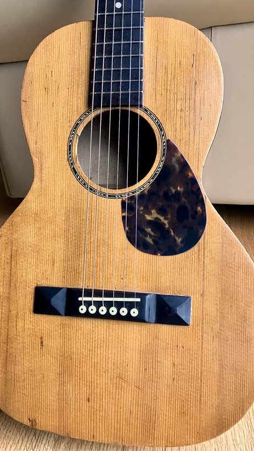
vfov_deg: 62.6
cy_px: 225
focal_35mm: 31
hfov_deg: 37.7
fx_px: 371
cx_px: 111
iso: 320
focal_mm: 3.99
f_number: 1.8
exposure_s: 1/47
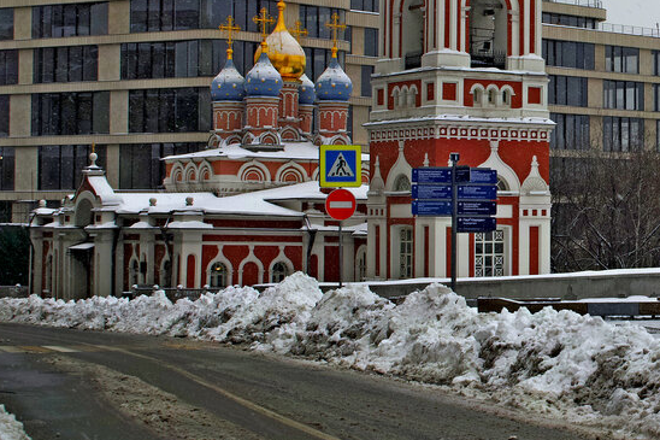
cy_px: 130
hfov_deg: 21.5
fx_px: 1686
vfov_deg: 14.8
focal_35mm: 92
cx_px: 640
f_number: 8
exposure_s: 1/60
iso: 100
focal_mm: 28
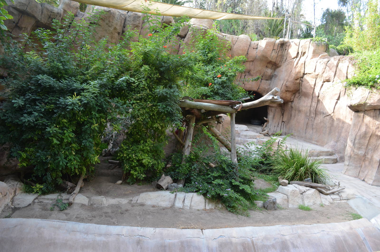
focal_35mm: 27
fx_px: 284
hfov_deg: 67.5
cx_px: 190
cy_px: 126
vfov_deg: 47.7
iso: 360
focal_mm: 18
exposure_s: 1/125
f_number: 5.6
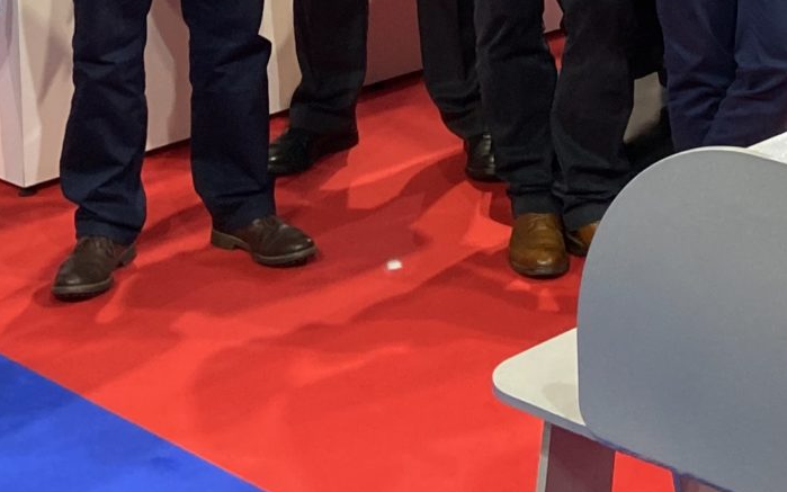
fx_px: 2166
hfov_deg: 20.4
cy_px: -369
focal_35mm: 101
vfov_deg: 12.0
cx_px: 609
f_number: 1.8
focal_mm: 4.25
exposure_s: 1/50
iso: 200
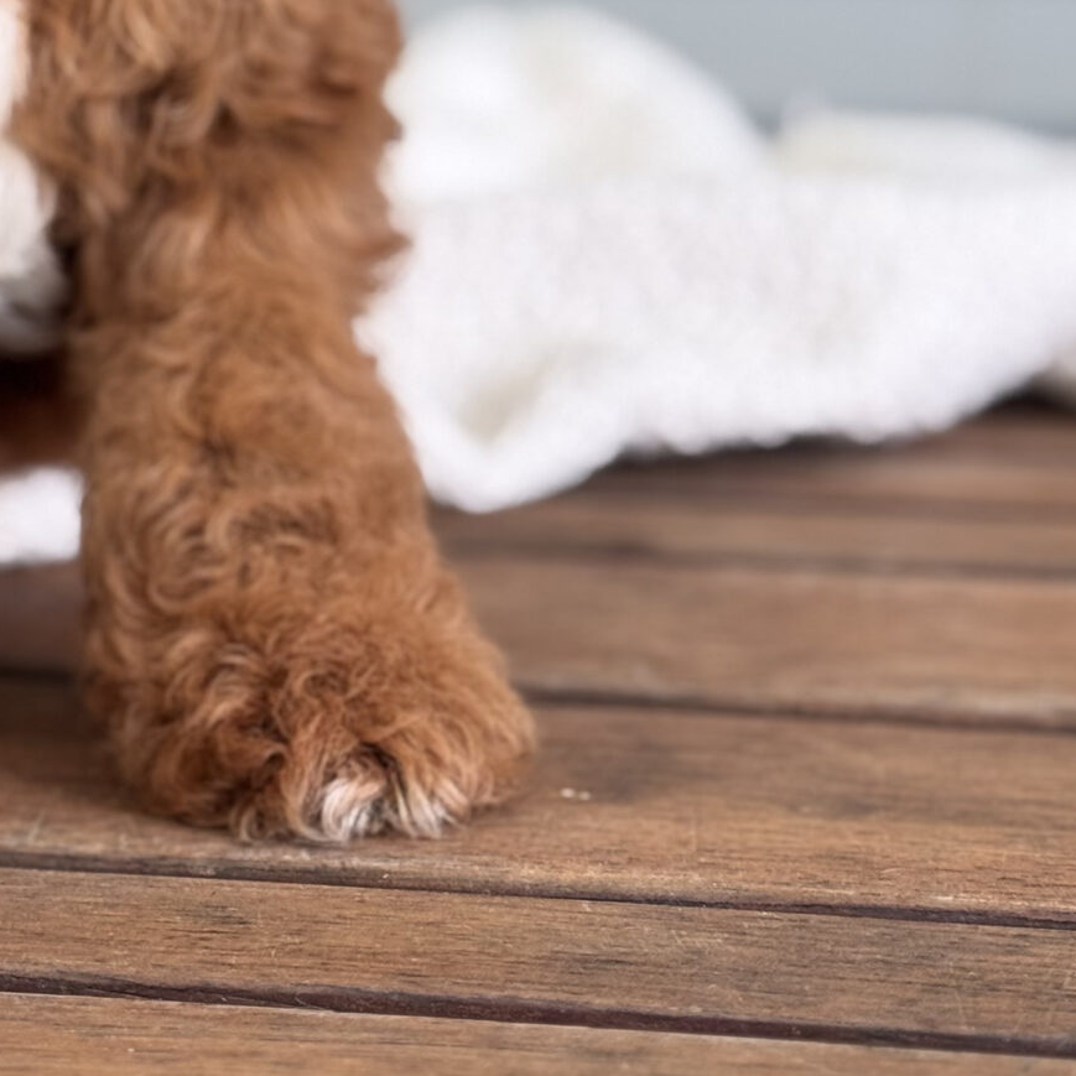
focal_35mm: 125
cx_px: 83
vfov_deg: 13.6
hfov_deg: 13.8
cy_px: -181
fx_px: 4396
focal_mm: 6.76
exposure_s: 1/116
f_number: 1.78
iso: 100
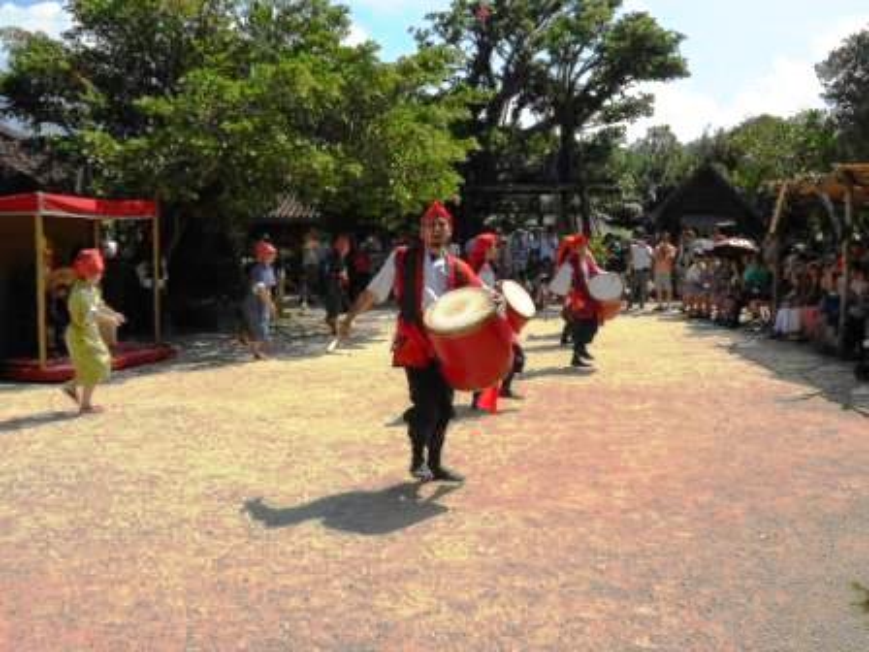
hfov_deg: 50.1
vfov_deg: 38.7
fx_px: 929
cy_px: 326
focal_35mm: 37
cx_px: 434
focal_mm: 6.7
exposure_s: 1/1500
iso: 80
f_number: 3.9
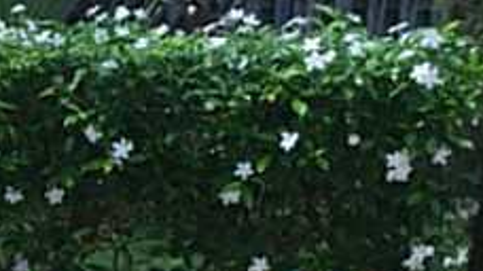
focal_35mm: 111
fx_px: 1421
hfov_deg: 18.0
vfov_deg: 10.6
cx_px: -142
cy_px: 362
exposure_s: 1/706
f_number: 2.2
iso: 32
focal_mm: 4.15
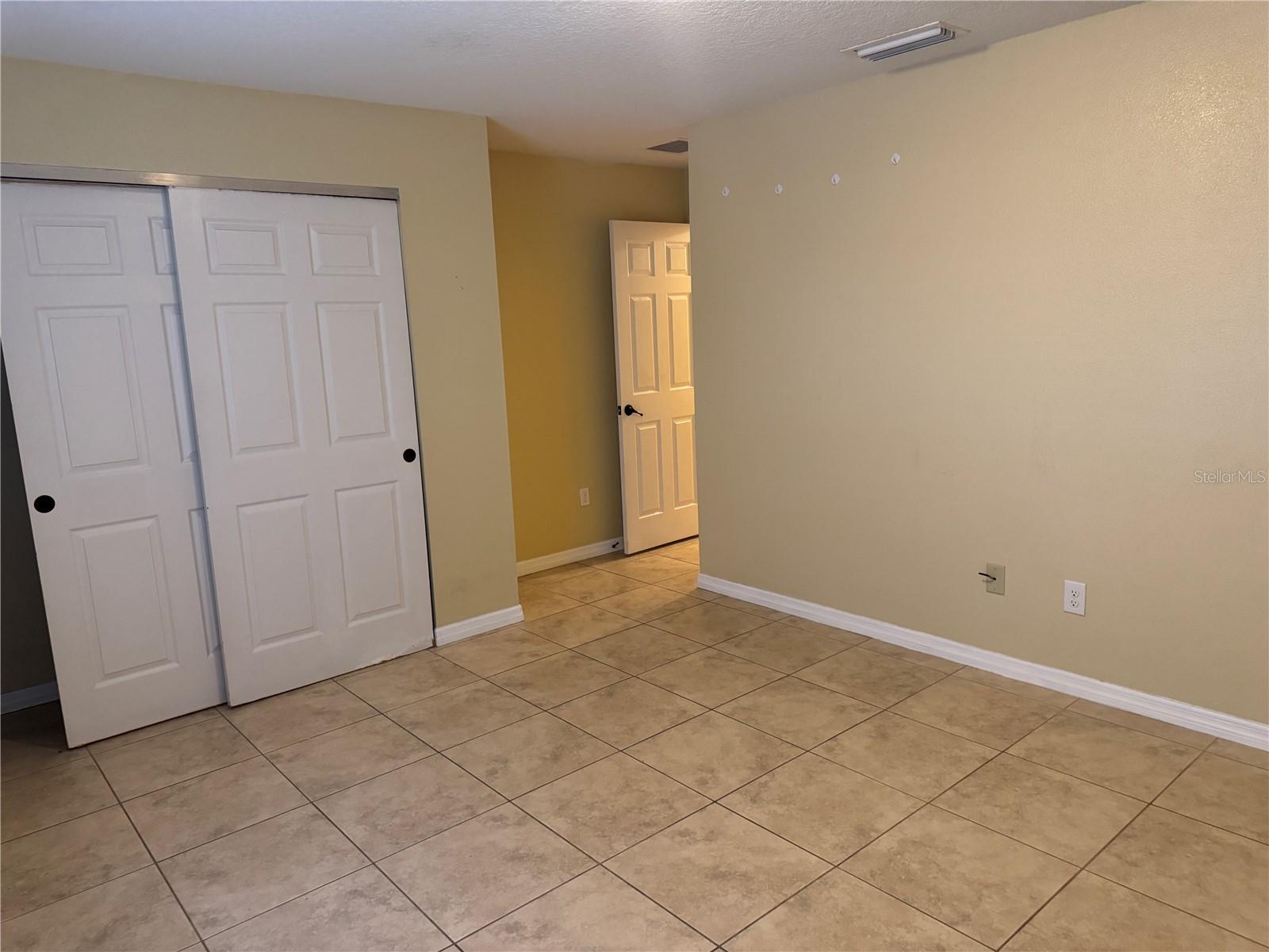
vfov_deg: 56.8
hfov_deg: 71.6
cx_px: 634
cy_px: 476
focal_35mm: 24
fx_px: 880
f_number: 1.78
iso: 500
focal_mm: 6.76
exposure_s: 1/60
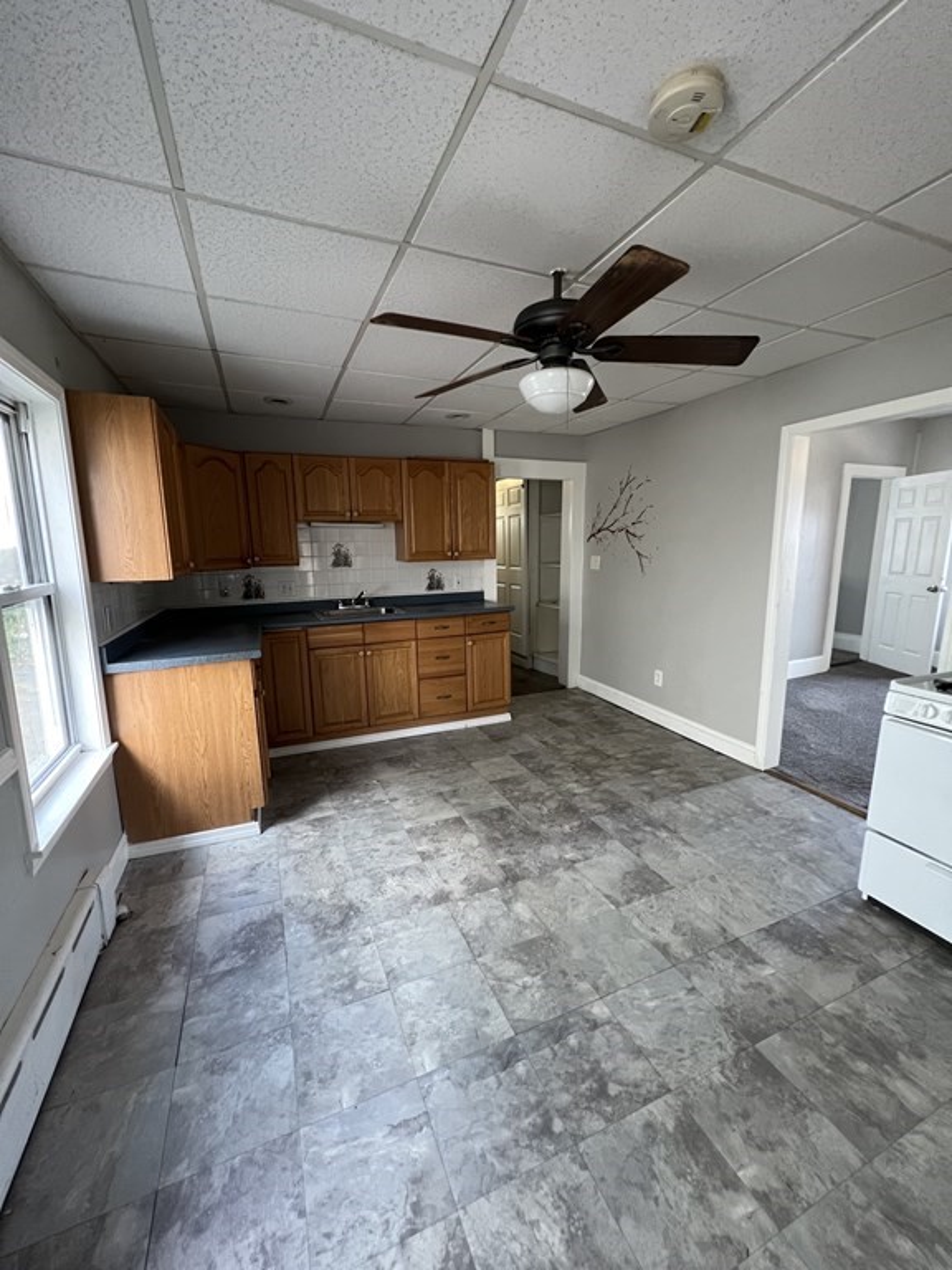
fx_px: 477
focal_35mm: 13
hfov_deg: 89.9
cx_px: 476
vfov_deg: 106.2
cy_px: 635
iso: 250
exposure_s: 1/85
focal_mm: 1.57
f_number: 1.8
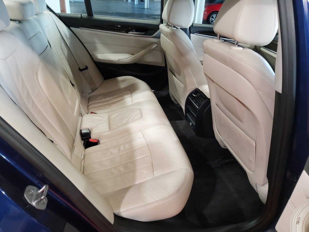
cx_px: 154
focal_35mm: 26
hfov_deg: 67.3
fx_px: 232
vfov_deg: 53.1
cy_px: 116
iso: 400
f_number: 2
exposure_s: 1/50
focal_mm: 3.08
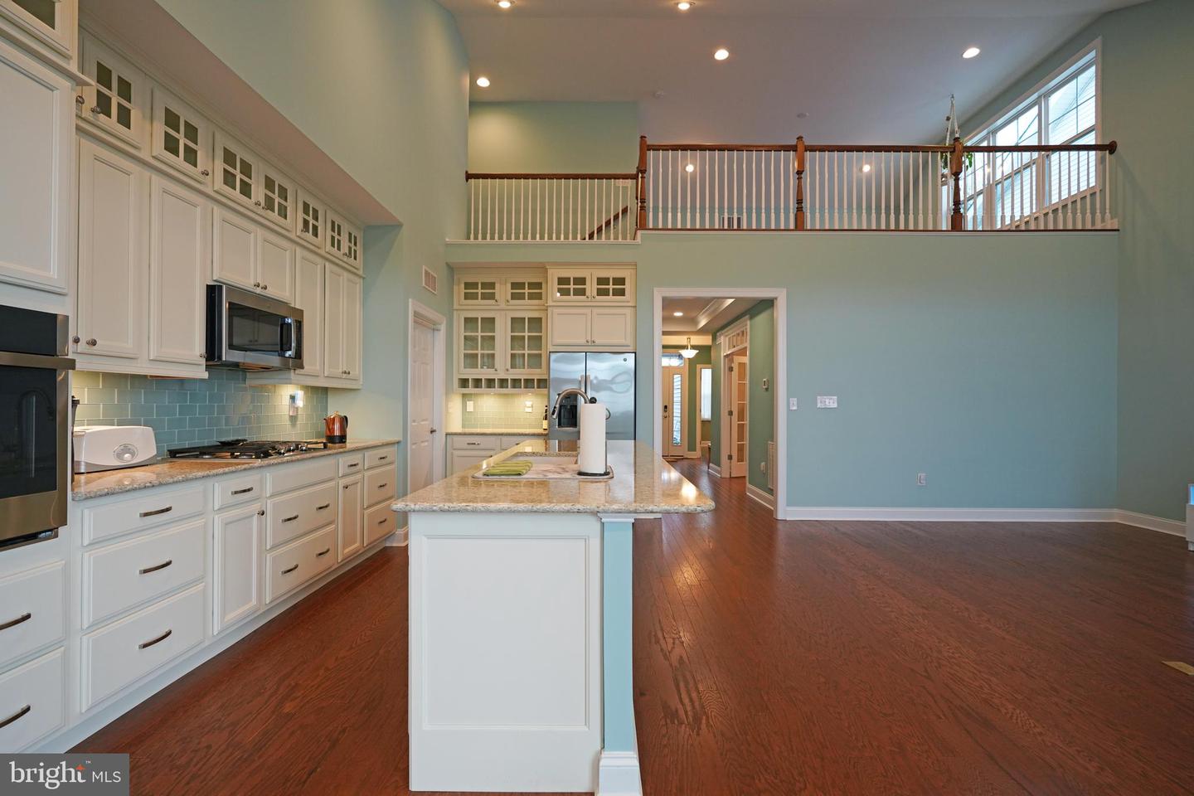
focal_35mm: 16
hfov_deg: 96.7
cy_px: 398
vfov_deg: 73.7
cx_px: 597
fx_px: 531
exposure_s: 1/160
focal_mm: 16
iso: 1250
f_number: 4
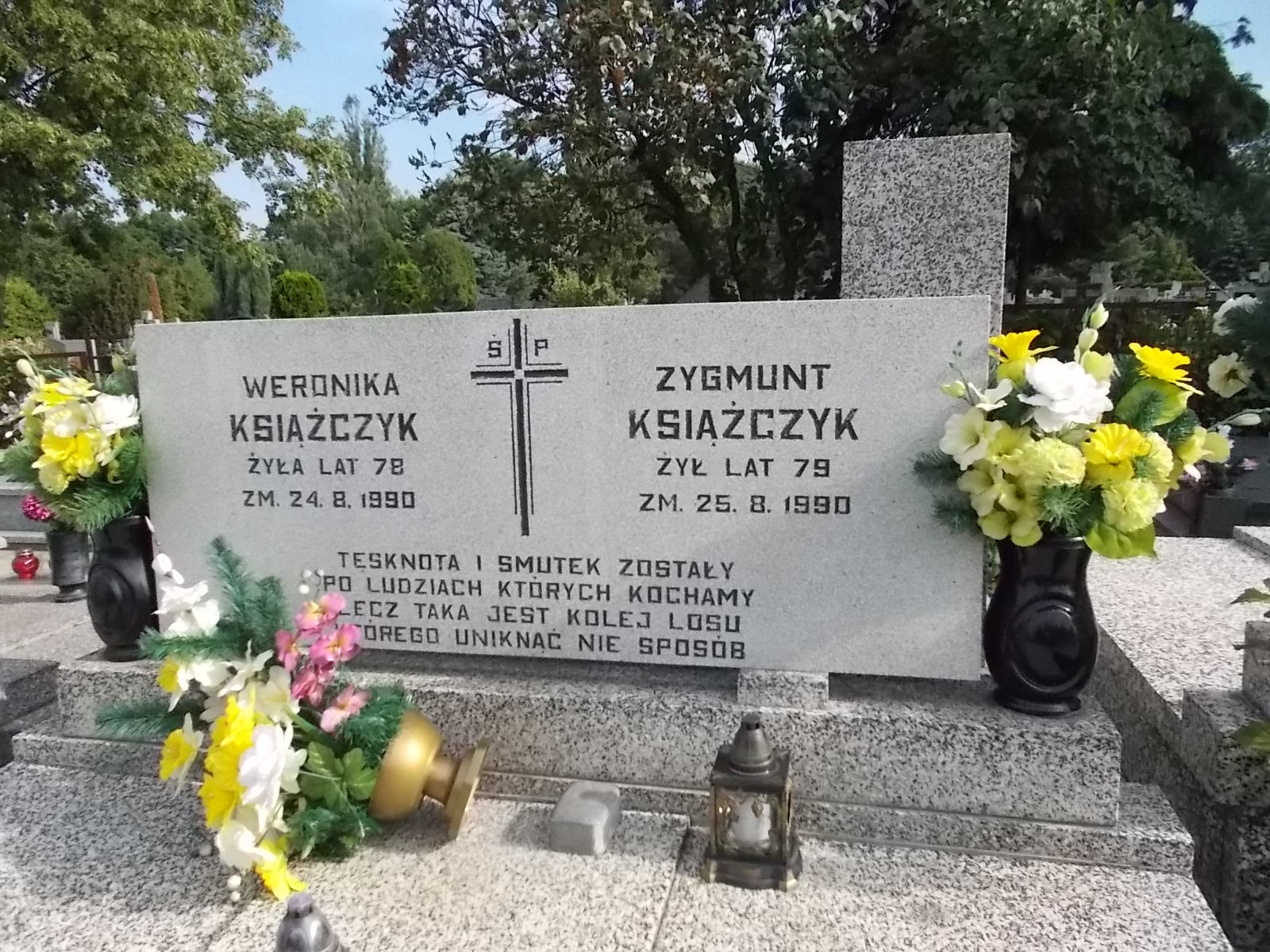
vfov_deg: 53.1
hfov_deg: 67.3
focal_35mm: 26
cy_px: 476
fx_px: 954
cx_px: 635
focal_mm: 4.6
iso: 400
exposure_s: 1/500
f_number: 8
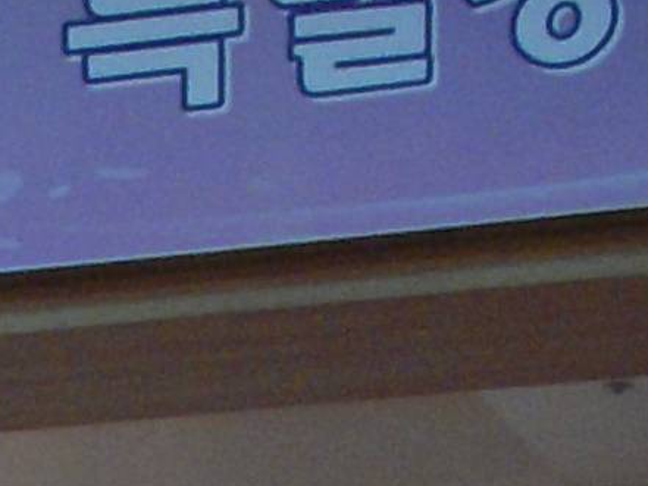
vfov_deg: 4.7
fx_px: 5580
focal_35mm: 298
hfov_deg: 6.4
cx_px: -741
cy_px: 1736
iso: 200
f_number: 3.3
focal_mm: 6.3
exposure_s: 1/15
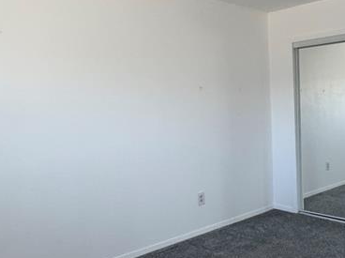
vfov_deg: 36.7
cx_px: 250
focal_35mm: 39
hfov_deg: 46.5
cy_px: 118
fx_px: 388
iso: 100
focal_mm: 2.22
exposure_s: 1/120
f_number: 2.2
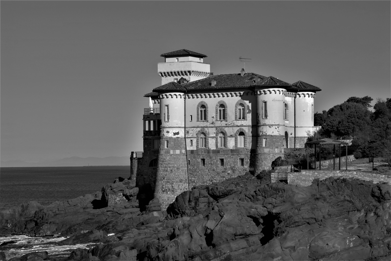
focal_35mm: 105
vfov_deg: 13.1
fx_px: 1142
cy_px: 130
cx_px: 196
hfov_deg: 19.4
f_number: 9
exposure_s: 1/250
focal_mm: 70
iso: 160
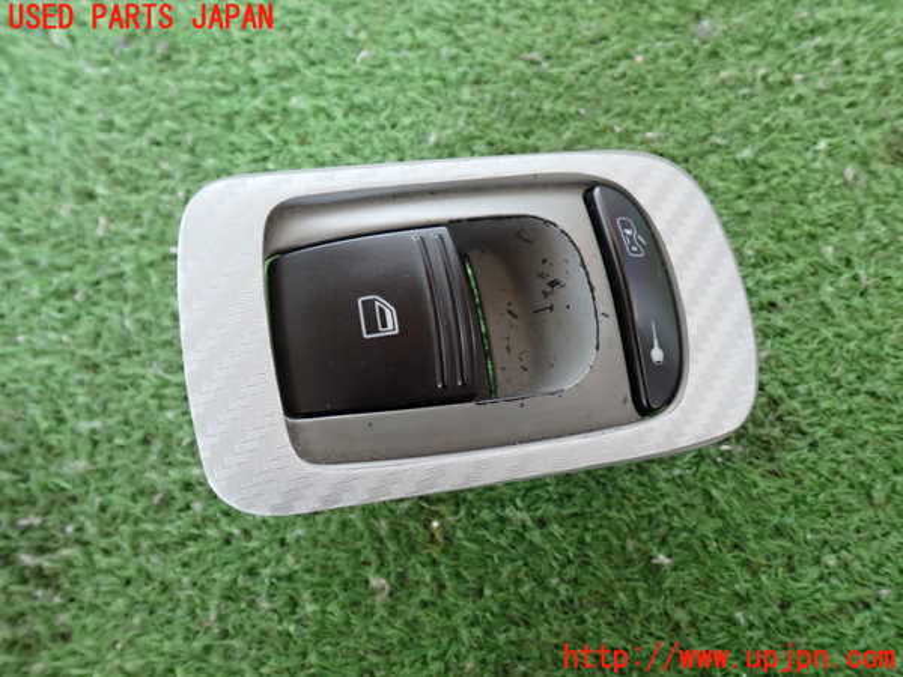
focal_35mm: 32
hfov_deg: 56.8
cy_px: 338
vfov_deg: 44.2
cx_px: 452
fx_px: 835
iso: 800
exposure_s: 1/30
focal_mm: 5.79
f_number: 2.4
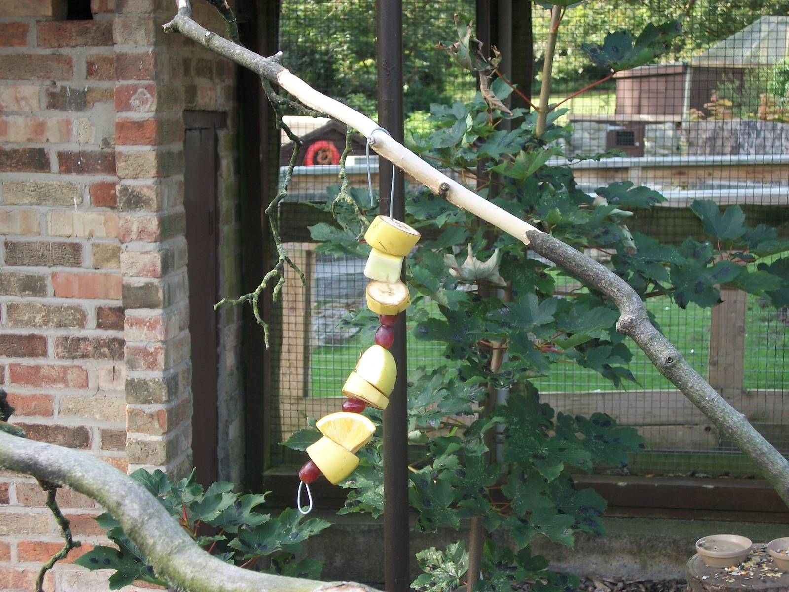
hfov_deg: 31.2
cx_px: 394
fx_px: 1413
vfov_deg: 23.7
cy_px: 296
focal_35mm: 62
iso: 80
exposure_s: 1/50
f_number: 4.1
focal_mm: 11
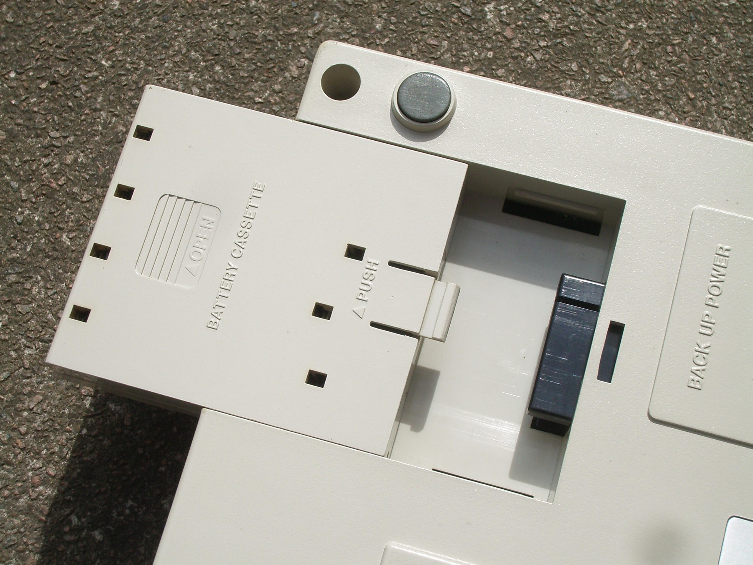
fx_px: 1349
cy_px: 282
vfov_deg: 23.7
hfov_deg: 31.2
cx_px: 376
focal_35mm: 62
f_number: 5.6
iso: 80
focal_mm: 10.2
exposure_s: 1/500
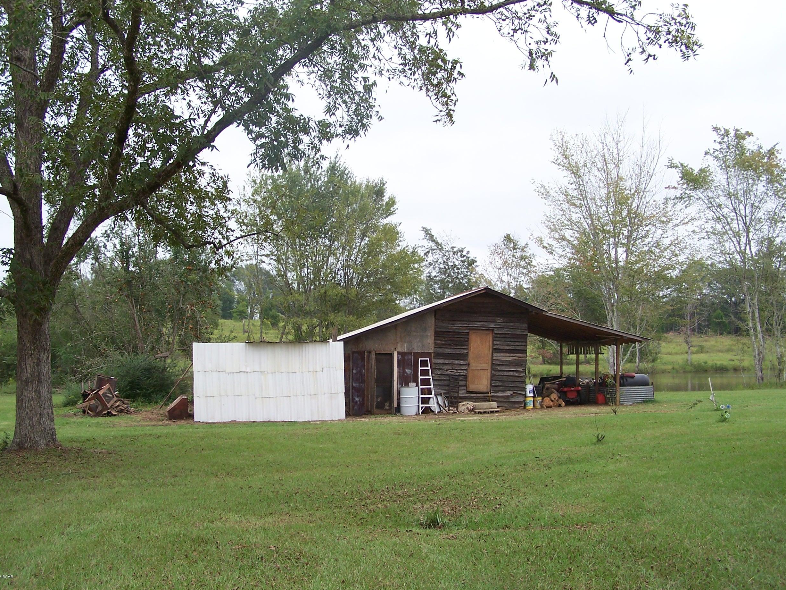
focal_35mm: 42
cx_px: 400
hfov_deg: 44.8
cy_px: 287
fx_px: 954
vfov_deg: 34.4
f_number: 2.8
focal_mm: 6.7
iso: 80
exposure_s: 1/250
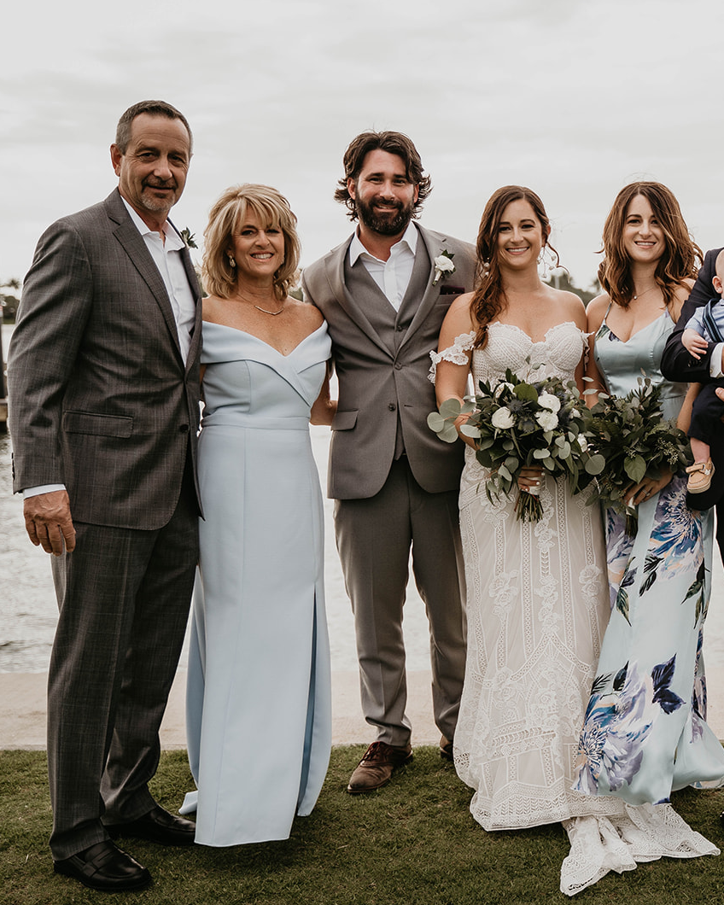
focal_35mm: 51
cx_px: 619
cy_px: 454
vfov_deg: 36.7
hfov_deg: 28.8
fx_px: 1366
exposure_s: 1/800
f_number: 2.8
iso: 250
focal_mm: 36
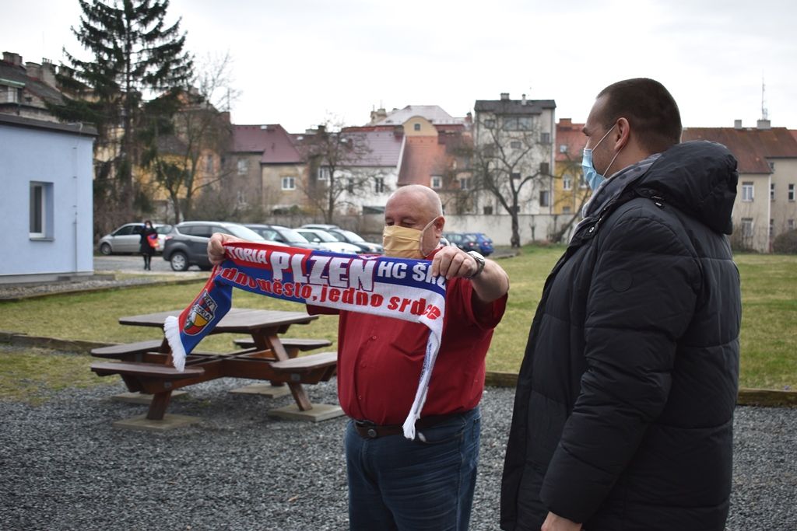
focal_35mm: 39
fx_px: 863
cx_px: 398
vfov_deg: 34.2
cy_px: 266
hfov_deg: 49.5
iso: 100
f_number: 4
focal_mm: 26
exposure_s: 1/160
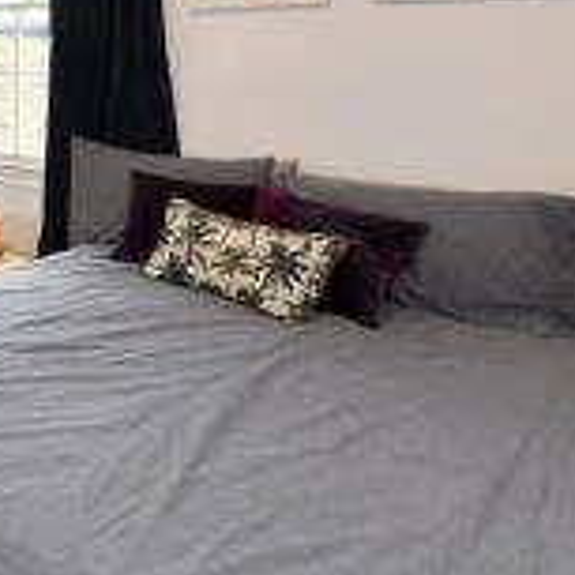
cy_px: 62
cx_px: -184
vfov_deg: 41.5
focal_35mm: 37
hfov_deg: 32.7
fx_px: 695
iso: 200
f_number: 8
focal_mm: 14
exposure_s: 1/20
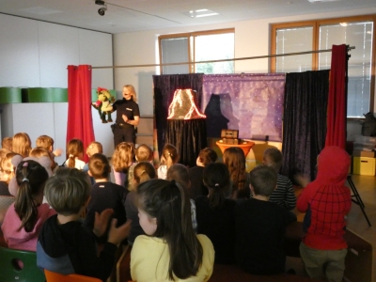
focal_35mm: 39
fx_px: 424
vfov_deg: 36.8
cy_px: 141
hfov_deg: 47.9
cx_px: 188
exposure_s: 1/40
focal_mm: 7.1
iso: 1600
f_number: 3.6
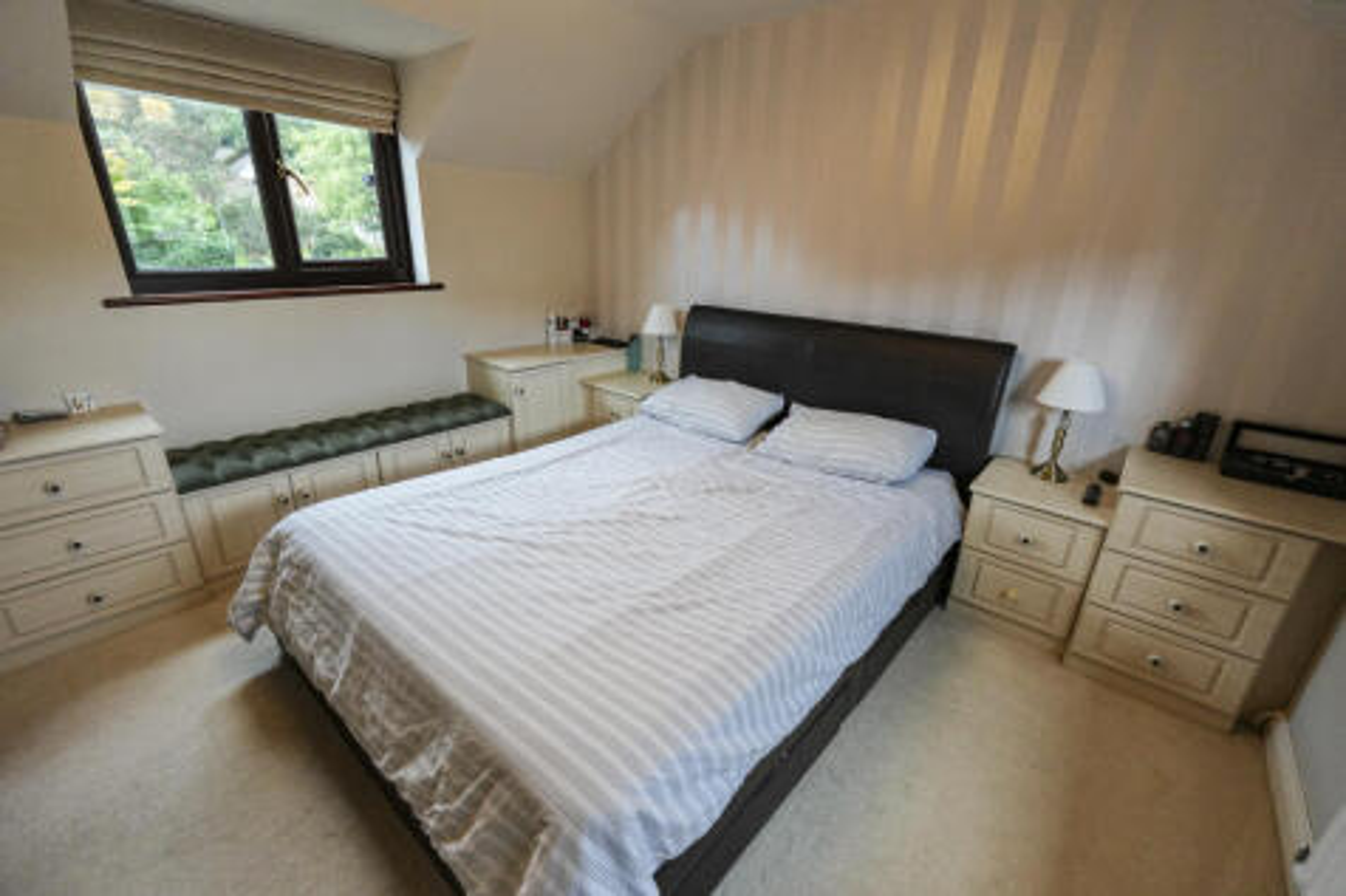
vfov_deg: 74.6
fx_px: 589
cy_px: 448
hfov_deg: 97.7
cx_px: 673
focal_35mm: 16
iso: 1600
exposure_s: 1/160
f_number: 4
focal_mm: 10.5
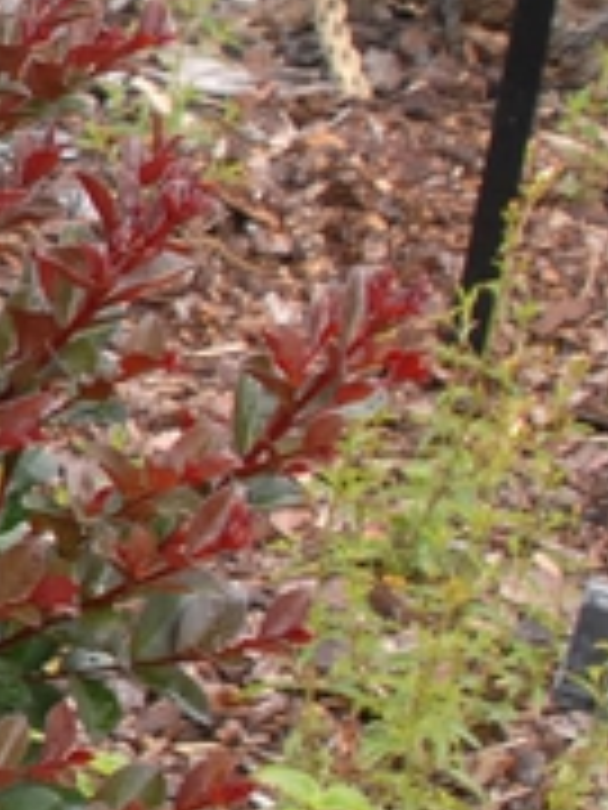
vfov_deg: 8.6
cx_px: -1202
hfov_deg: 6.0
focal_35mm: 230
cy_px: 236
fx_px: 5386
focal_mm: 28
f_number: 7.1
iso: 400
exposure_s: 1/180
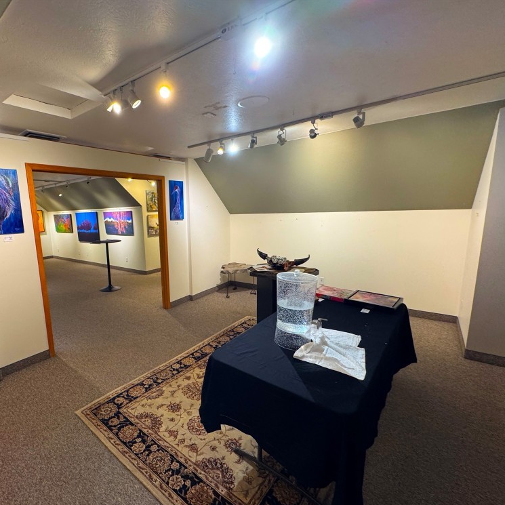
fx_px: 281
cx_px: 184
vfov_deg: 83.9
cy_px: 260
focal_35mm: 17
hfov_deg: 82.1
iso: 250
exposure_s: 1/120
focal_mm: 2.22
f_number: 2.2
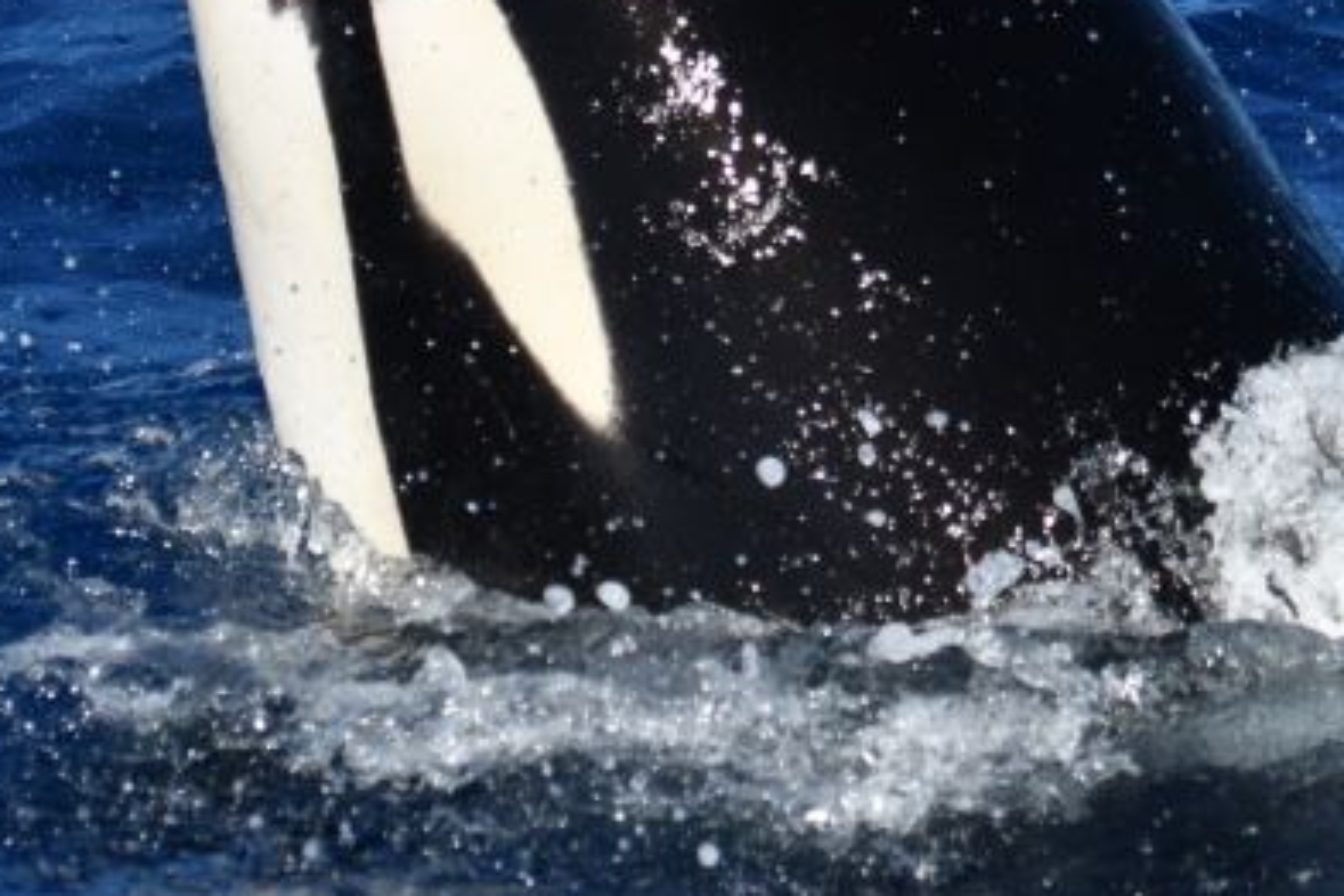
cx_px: 715
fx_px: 28856
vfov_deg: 1.8
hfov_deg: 2.7
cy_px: 43
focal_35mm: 773
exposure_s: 1/8000
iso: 800
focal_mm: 380
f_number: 6
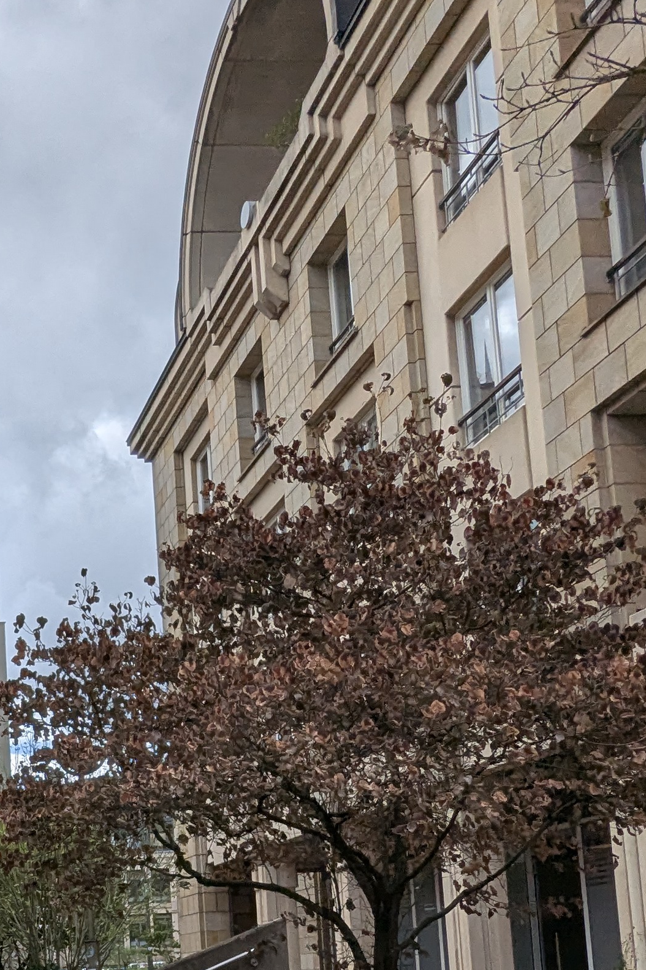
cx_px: -106
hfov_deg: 27.8
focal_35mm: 43
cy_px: 861
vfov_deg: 42.0
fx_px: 1157
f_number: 2.2
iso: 44
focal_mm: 2.35
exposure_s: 1/2020
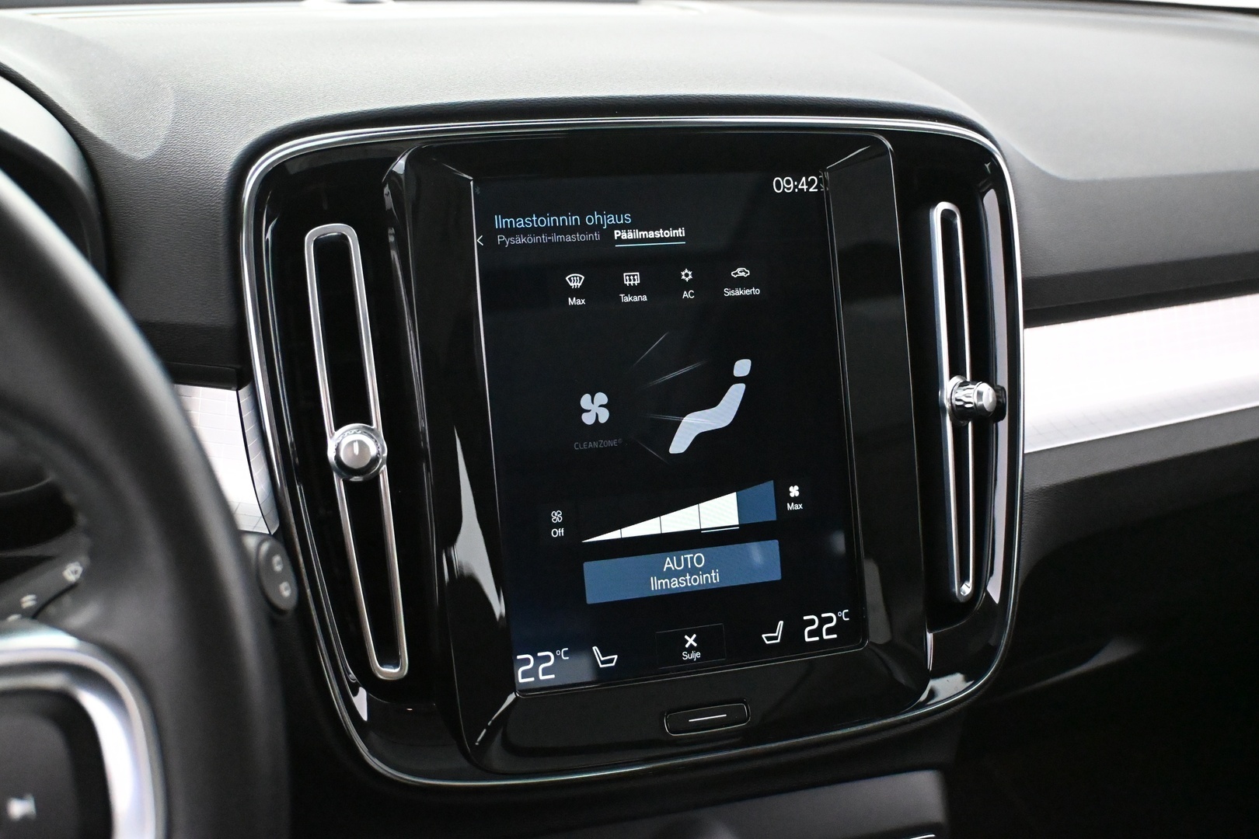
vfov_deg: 33.6
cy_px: 420
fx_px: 1390
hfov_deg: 48.7
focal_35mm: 40
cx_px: 630
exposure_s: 1/60
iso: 10000
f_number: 4.5
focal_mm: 26.5
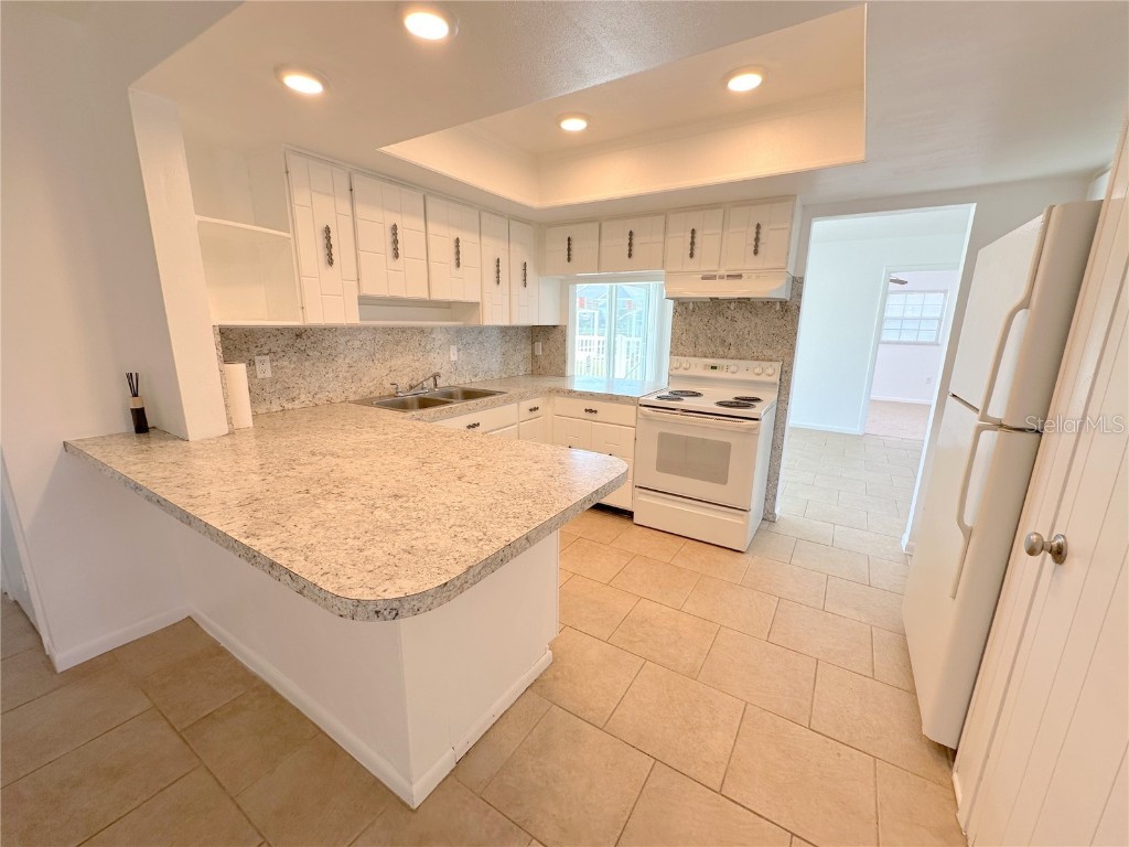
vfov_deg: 85.7
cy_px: 424
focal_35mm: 14
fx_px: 457
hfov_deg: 102.1
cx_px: 564
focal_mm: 2.22
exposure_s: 1/120
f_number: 2.2
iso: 64
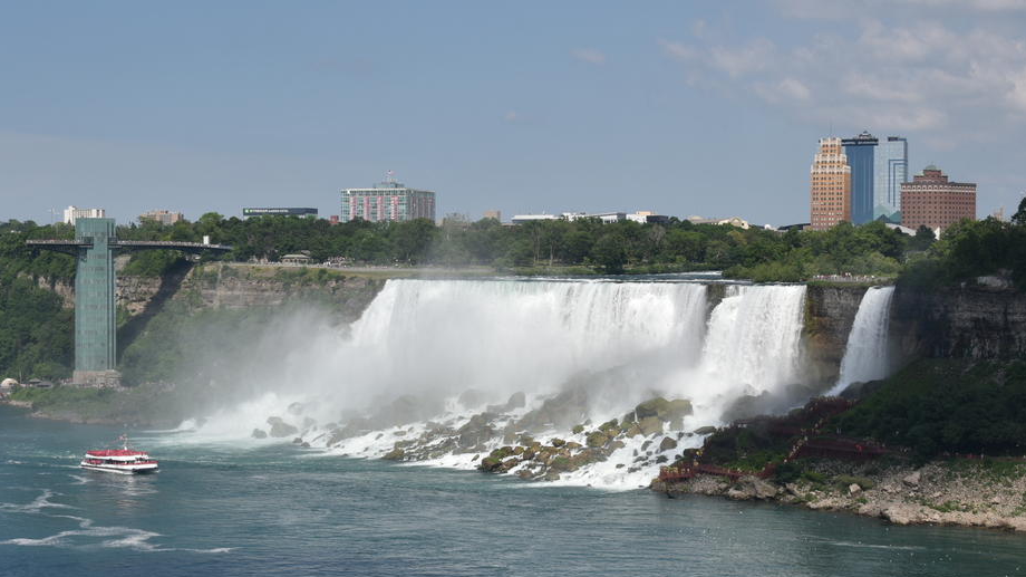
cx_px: 497
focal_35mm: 70
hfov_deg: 30.2
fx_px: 1904
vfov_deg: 17.2
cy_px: 307
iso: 100
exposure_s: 1/320
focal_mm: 48
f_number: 9
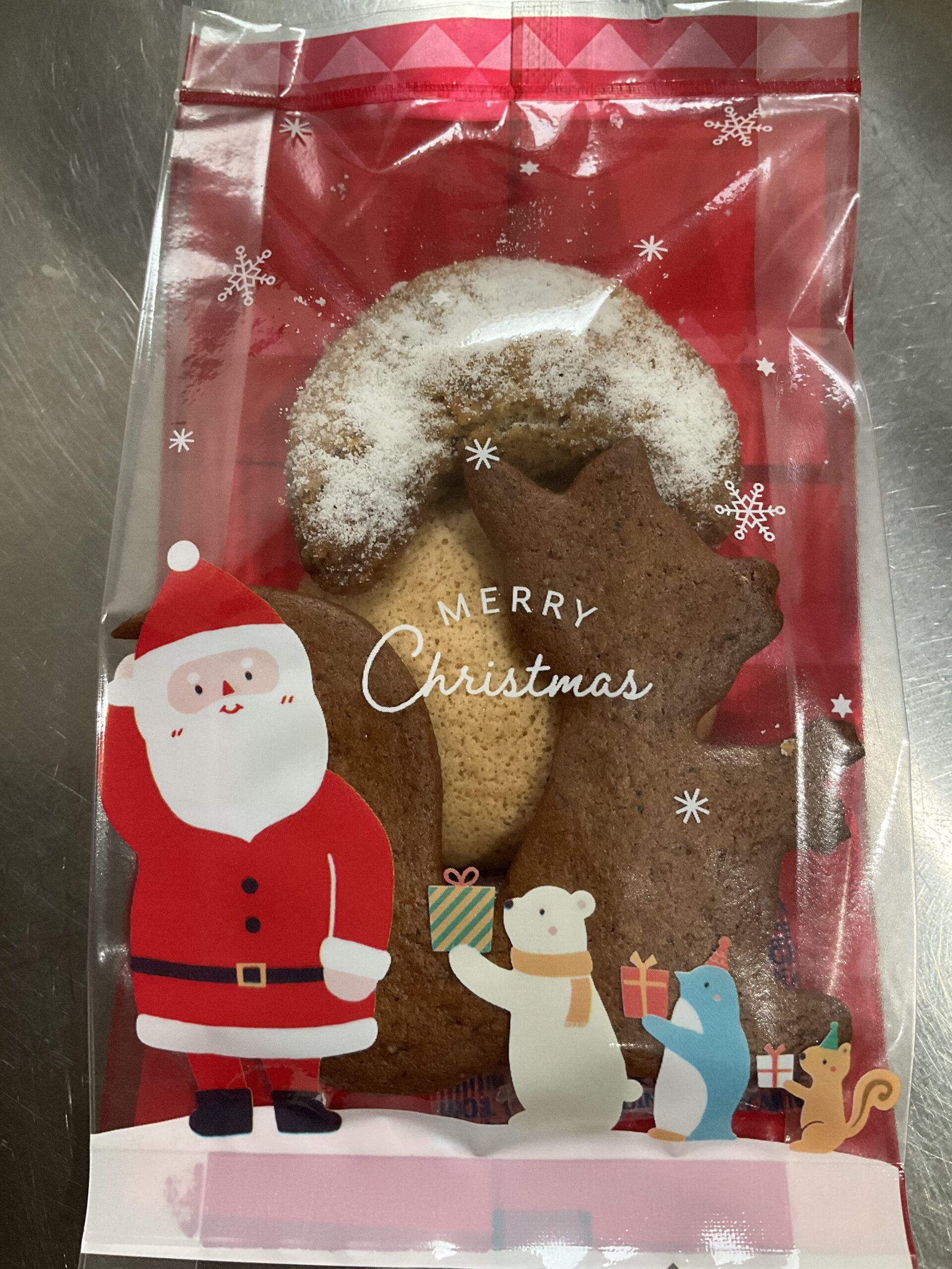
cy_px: 634
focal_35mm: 29
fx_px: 1063
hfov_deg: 48.2
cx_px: 476
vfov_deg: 61.7
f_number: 1.8
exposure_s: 1/60
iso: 125
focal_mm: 3
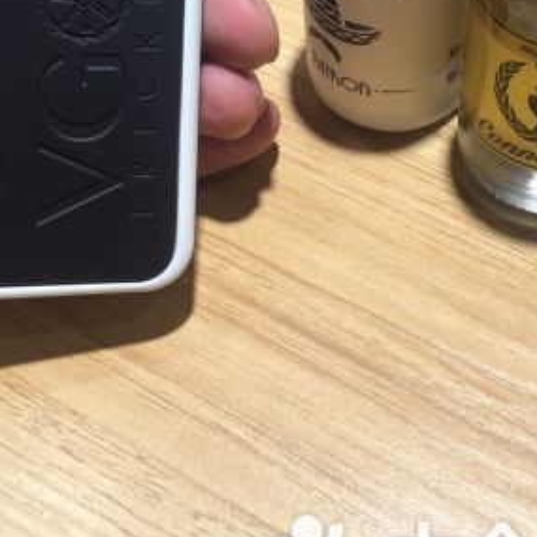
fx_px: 1106
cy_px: -2
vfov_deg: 25.9
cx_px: 252
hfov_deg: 27.3
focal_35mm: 63
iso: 50
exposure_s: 1/100
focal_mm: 4.15
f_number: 2.2
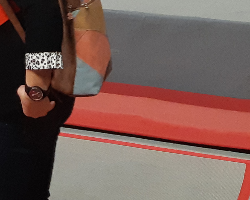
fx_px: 947
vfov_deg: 10.8
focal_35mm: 128
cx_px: -76
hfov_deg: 14.4
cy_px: -226
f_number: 1.7
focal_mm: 3.93
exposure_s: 1/50
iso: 320
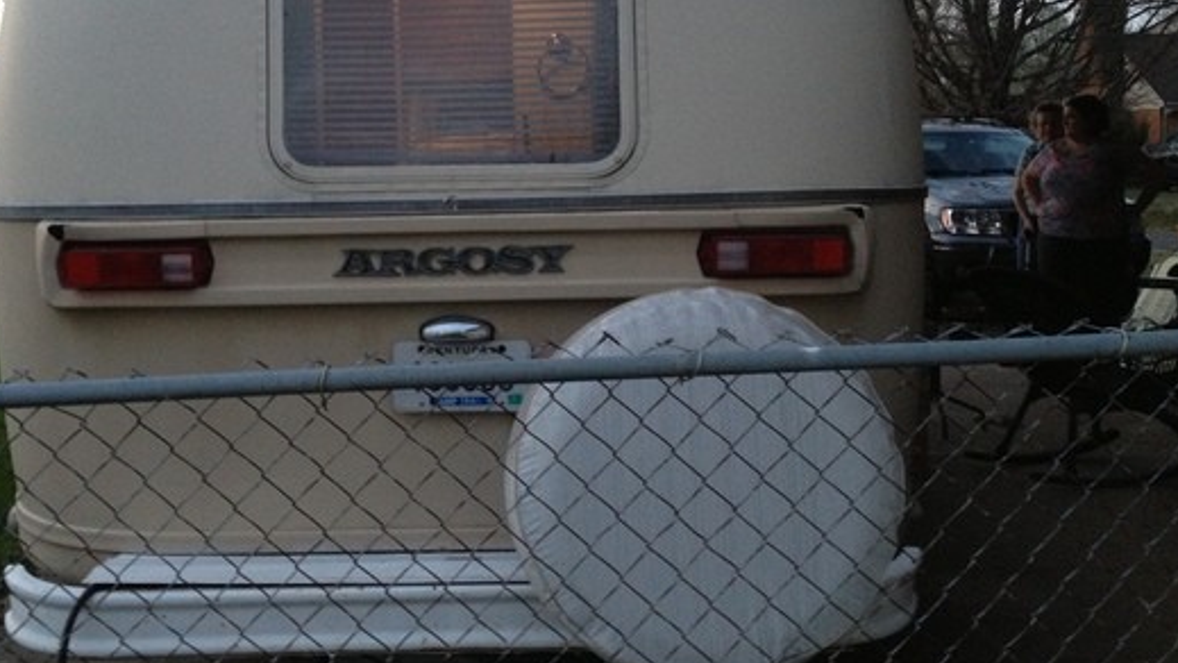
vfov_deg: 25.3
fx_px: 1468
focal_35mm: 47
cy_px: 216
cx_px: 477
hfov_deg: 43.5
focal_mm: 4.28
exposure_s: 1/20
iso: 200
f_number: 2.4
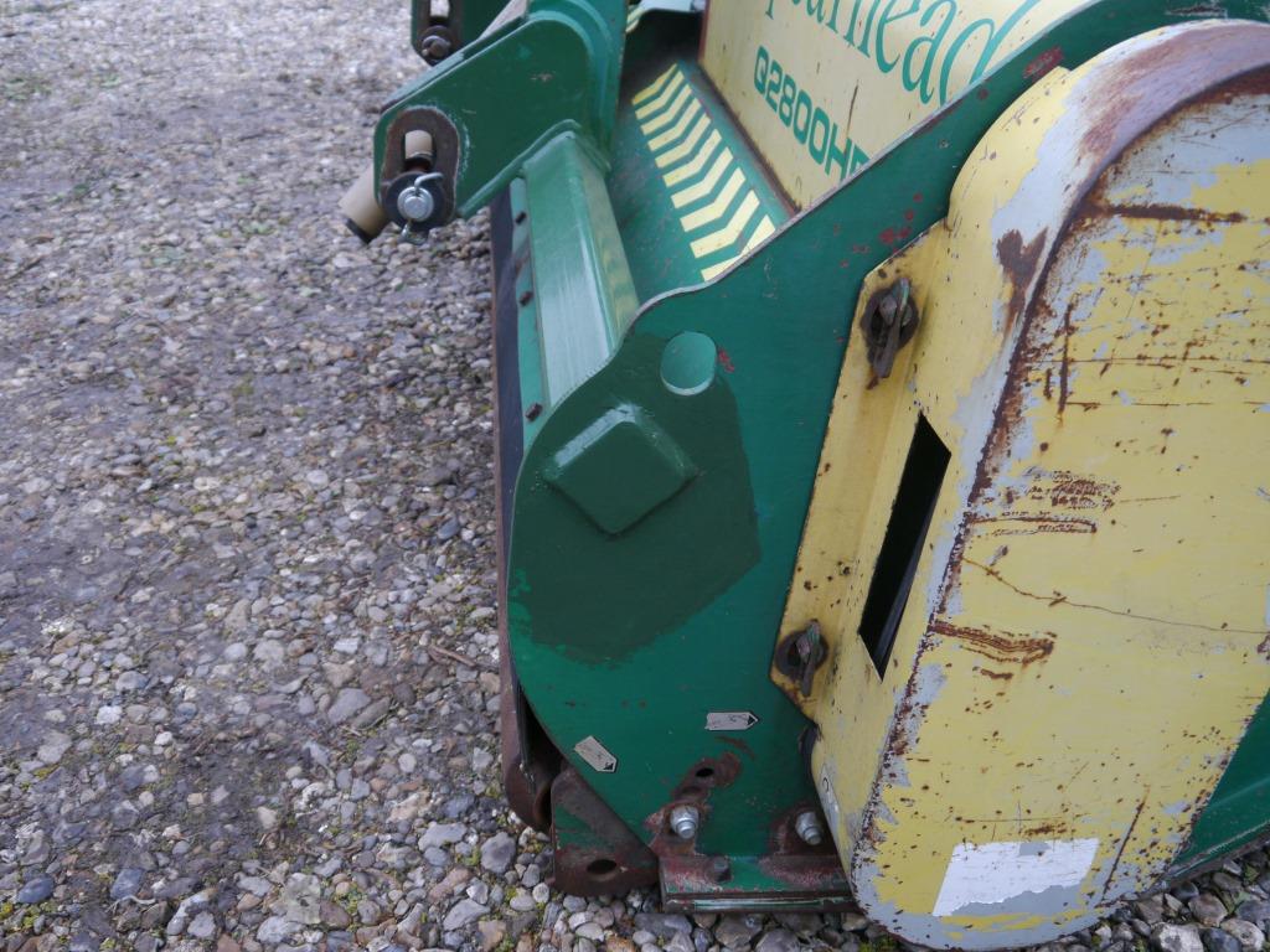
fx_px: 1174
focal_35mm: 32
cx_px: 635
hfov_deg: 56.8
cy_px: 476
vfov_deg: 44.2
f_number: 3.9
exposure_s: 1/60
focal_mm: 16
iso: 320
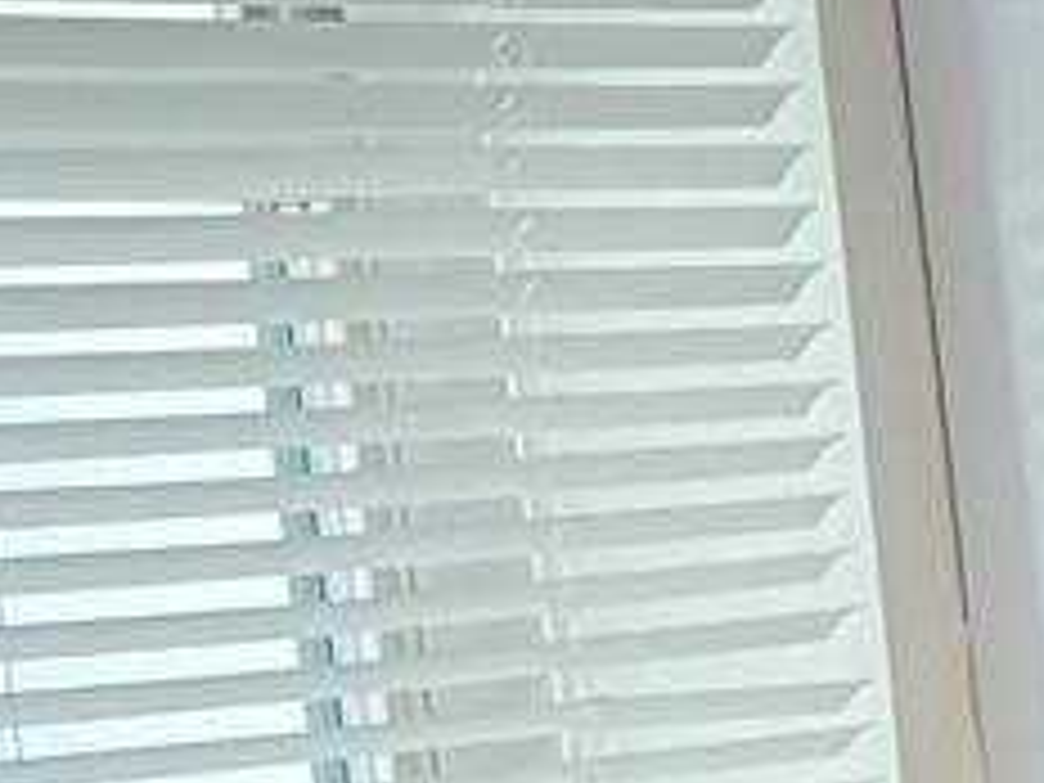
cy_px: 1400
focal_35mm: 179
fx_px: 5399
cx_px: 346
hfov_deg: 11.0
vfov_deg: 8.0
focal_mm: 5.1
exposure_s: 1/60
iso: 160
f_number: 1.6
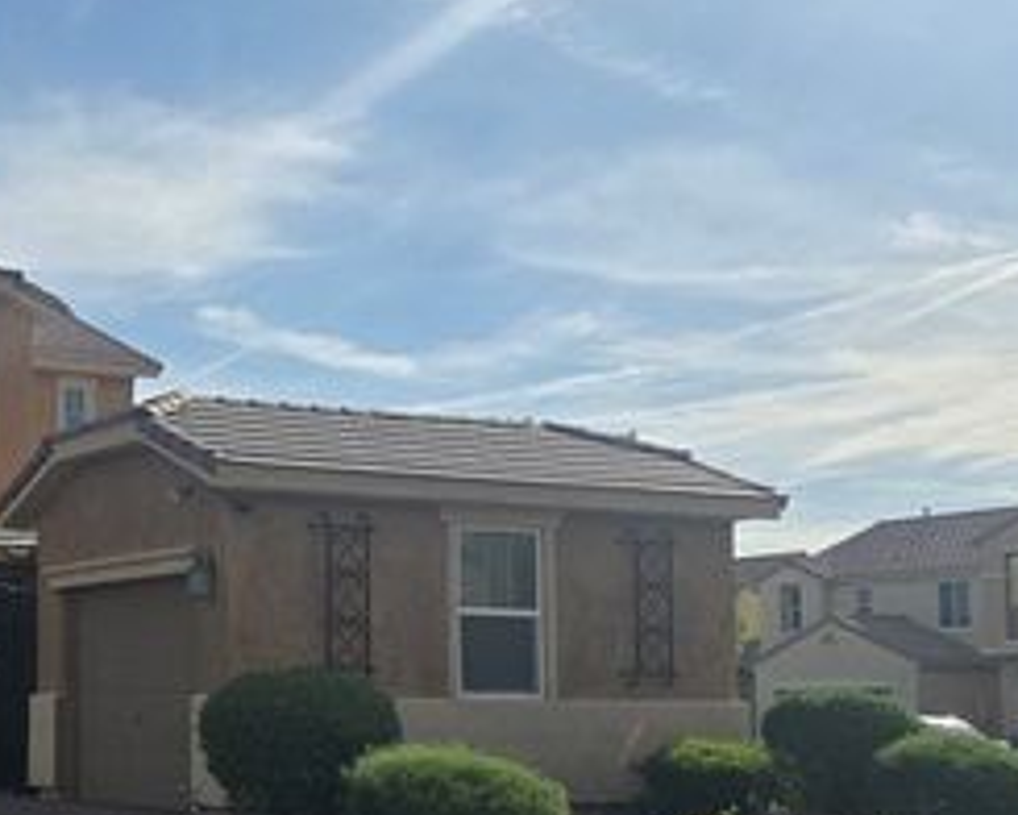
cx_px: 50
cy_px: 568
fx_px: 1838
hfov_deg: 29.3
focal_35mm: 61
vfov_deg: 24.8
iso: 12
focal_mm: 6.3
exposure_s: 1/2365
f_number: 1.7
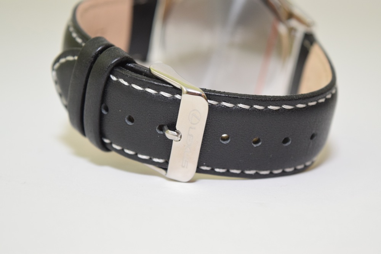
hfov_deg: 24.6
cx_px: 190
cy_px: 127
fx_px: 873
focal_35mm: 82
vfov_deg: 16.6
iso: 1400
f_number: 5.6
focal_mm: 55
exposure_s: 1/60
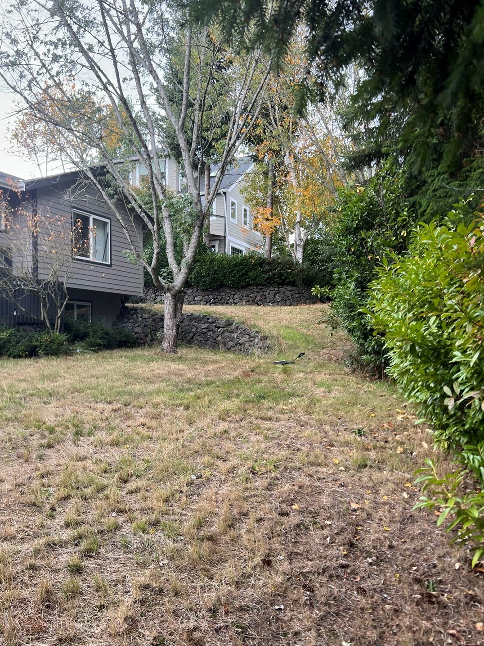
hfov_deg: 48.2
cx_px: 219
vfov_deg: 61.6
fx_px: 540
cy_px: 340
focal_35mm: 29
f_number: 1.5
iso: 50
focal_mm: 5.7
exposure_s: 1/254
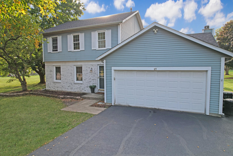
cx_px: 116
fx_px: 142
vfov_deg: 57.2
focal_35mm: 22
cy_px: 78
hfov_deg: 78.6
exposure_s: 1/100
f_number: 2.8
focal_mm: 8.38
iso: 100
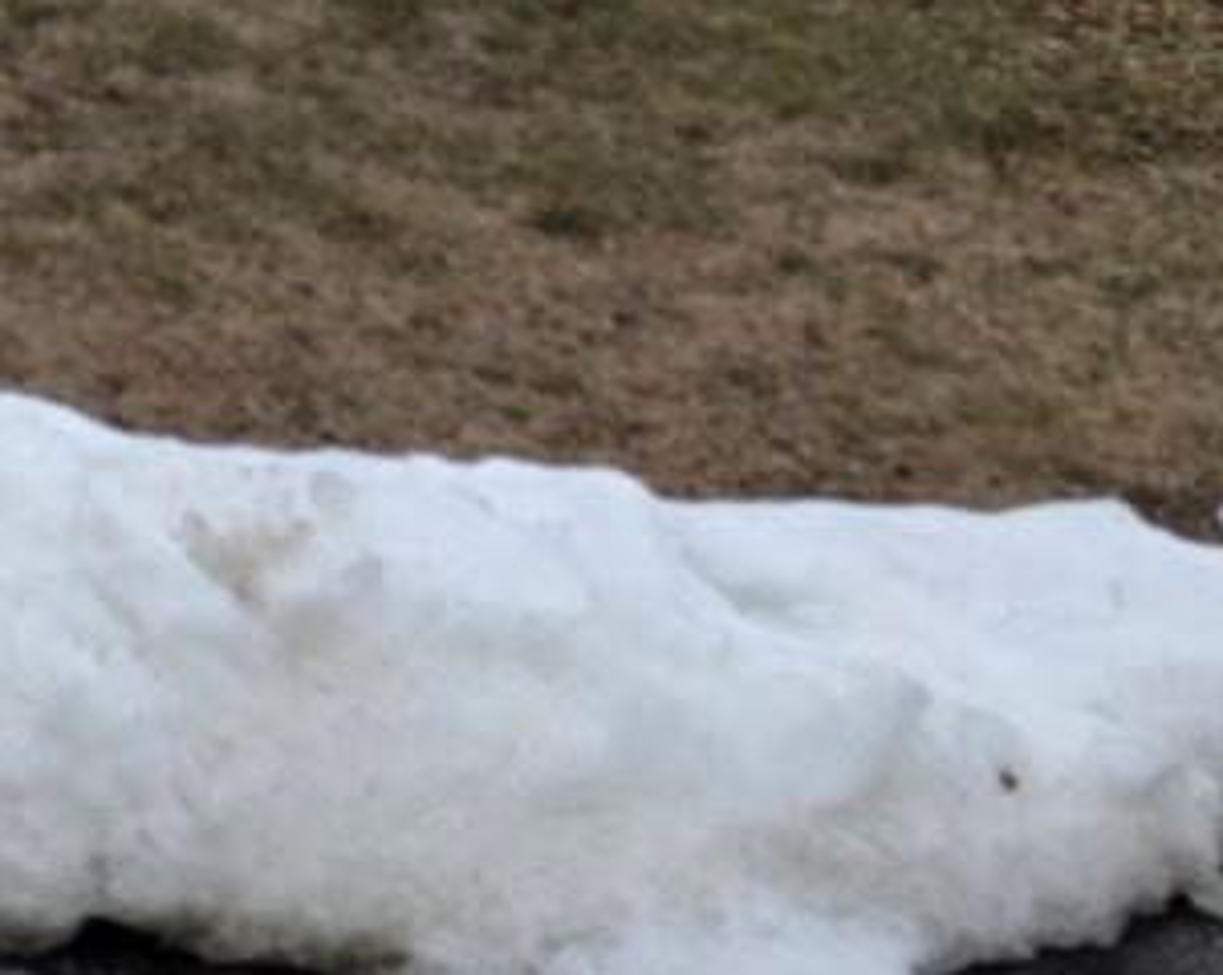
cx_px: -1373
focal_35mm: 153
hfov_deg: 11.2
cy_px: -1739
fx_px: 5531
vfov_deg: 8.7
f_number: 1.7
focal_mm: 6.3
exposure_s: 1/180
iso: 40
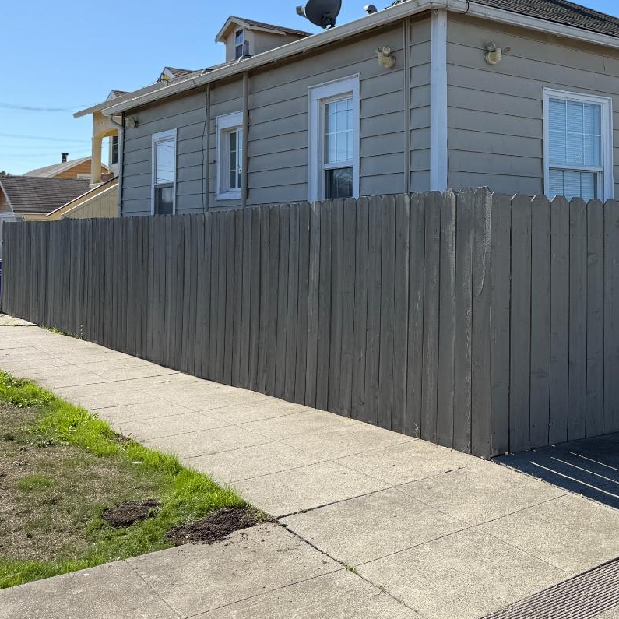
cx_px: 512
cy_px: 192
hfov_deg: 39.8
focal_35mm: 40
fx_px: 809
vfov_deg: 41.2
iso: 80
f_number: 1.78
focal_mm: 6.76
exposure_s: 1/4167
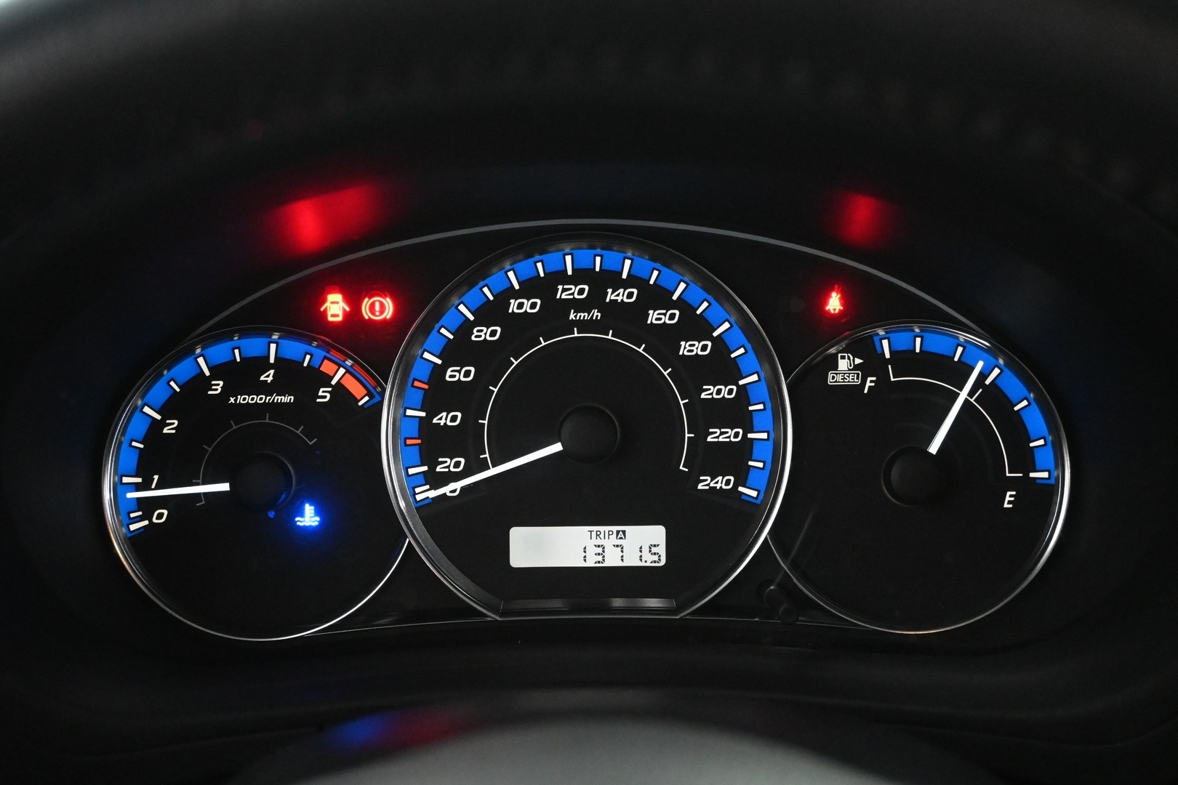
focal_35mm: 51
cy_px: 392
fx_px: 1669
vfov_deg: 26.5
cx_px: 589
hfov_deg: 38.9
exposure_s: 1/50
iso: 6400
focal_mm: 34
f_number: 5
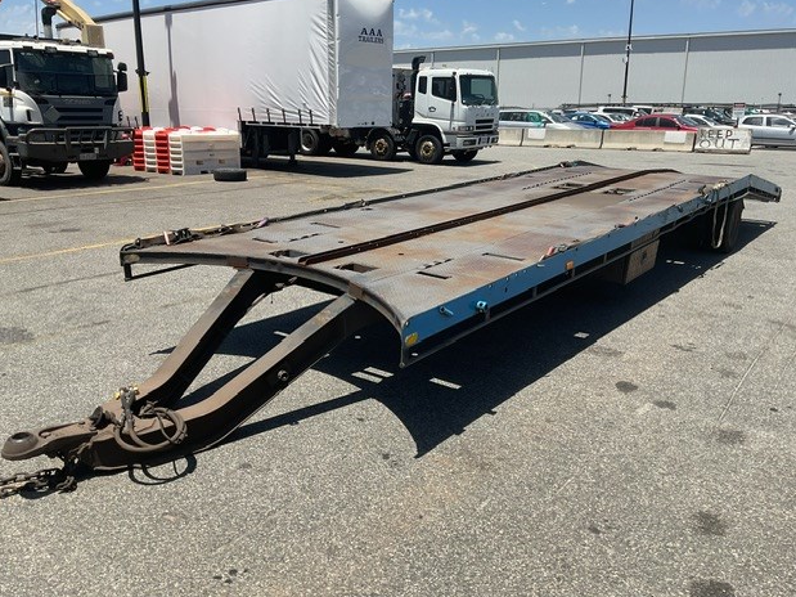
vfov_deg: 46.8
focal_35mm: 30
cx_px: 388
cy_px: 289
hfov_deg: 60.0
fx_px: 690
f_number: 1.8
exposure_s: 1/2227
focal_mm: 3
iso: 16
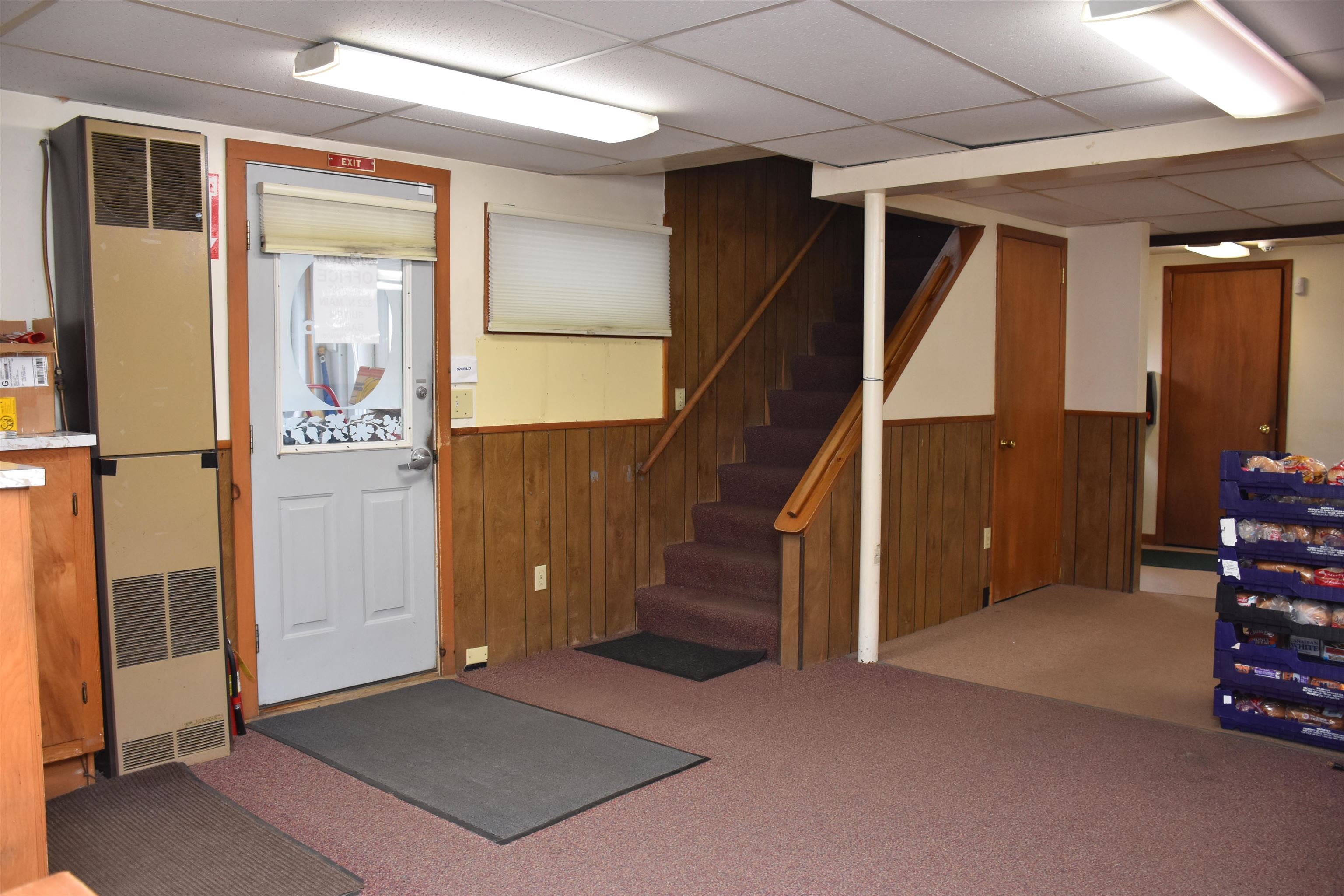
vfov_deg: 43.6
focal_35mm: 30
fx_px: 1120
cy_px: 448
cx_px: 672
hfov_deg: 61.9
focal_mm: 20
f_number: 4
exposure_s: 1/60
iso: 800
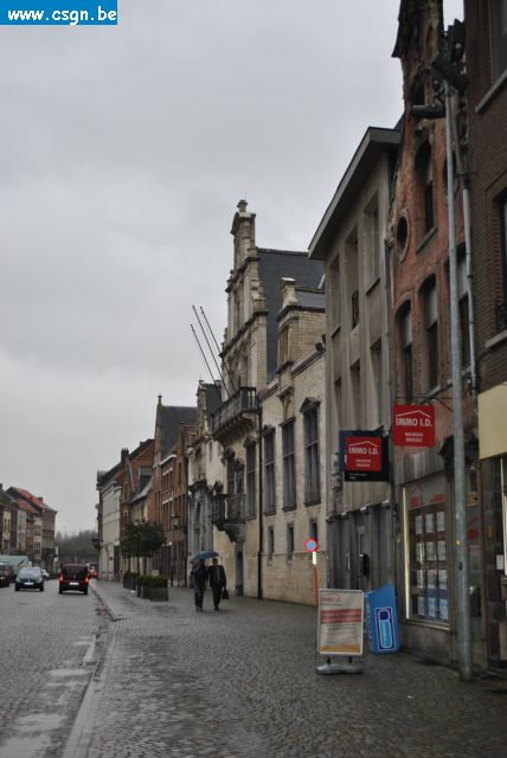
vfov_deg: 41.1
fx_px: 1012
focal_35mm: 48
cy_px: 379
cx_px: 254
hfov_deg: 28.1
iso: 180
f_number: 4.8
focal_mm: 32
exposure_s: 1/125
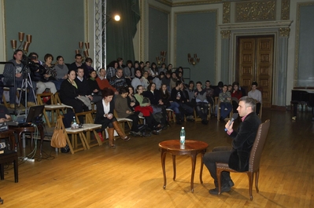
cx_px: 157
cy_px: 104
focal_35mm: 39
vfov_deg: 34.1
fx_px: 340
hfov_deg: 49.6
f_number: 4
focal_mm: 26
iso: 800
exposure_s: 1/60
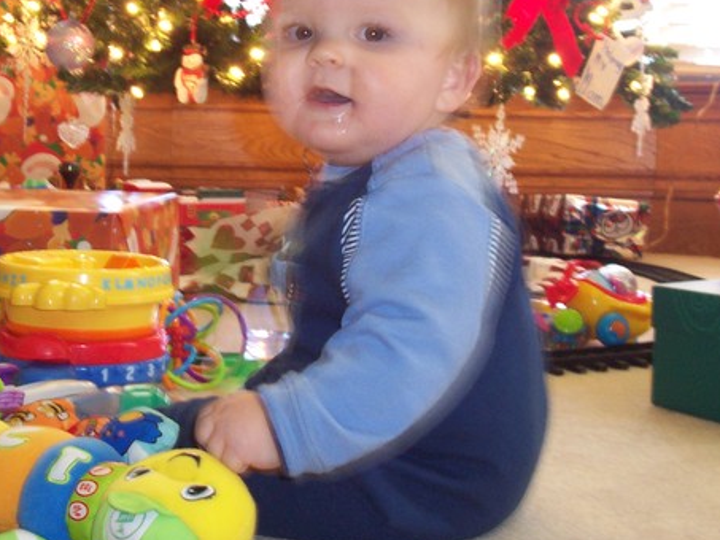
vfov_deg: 22.6
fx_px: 1352
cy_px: 230
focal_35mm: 65
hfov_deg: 29.7
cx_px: 286
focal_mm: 7
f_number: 3
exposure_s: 1/3
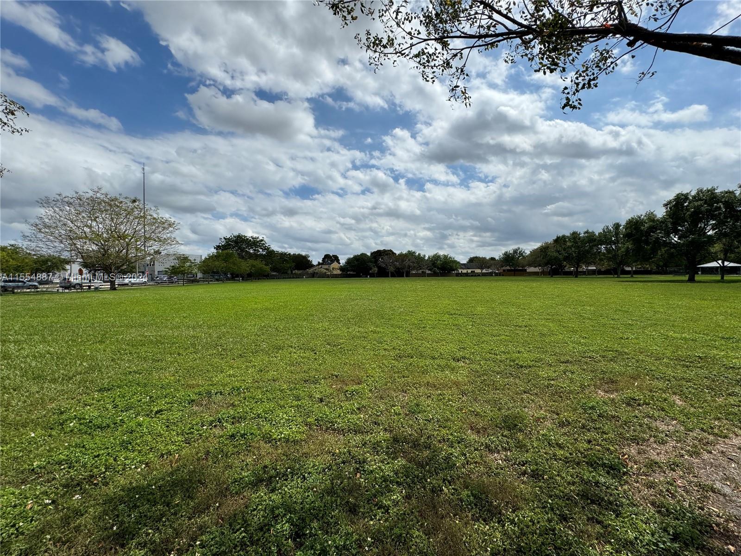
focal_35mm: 14
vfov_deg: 85.7
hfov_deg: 102.1
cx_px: 370
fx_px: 300
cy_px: 278
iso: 50
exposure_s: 1/4630
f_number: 2.2
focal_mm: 2.22
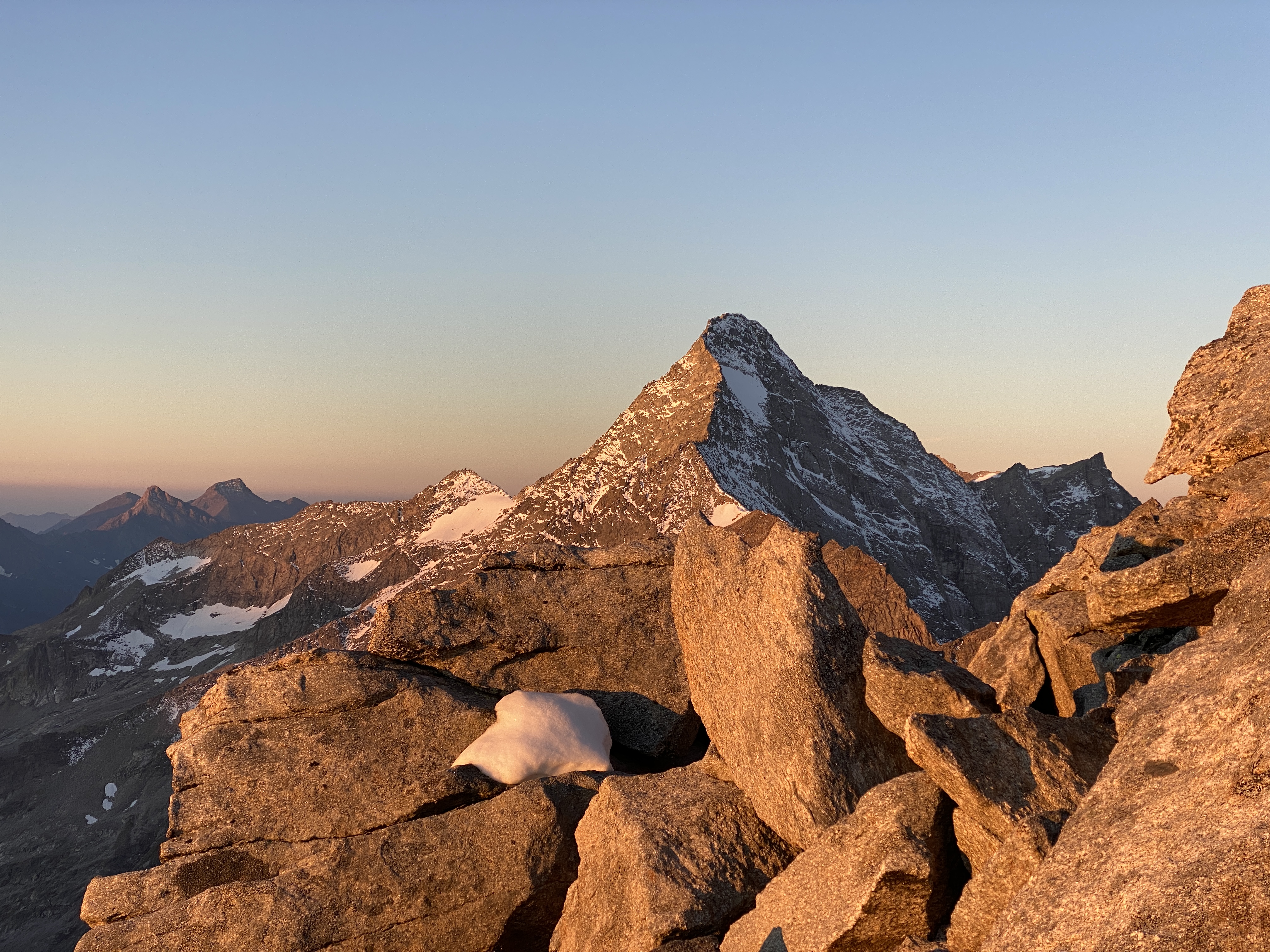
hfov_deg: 36.8
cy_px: 476
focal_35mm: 52
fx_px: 1908
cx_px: 635
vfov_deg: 28.0
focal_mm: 6
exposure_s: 1/304
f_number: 2
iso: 20
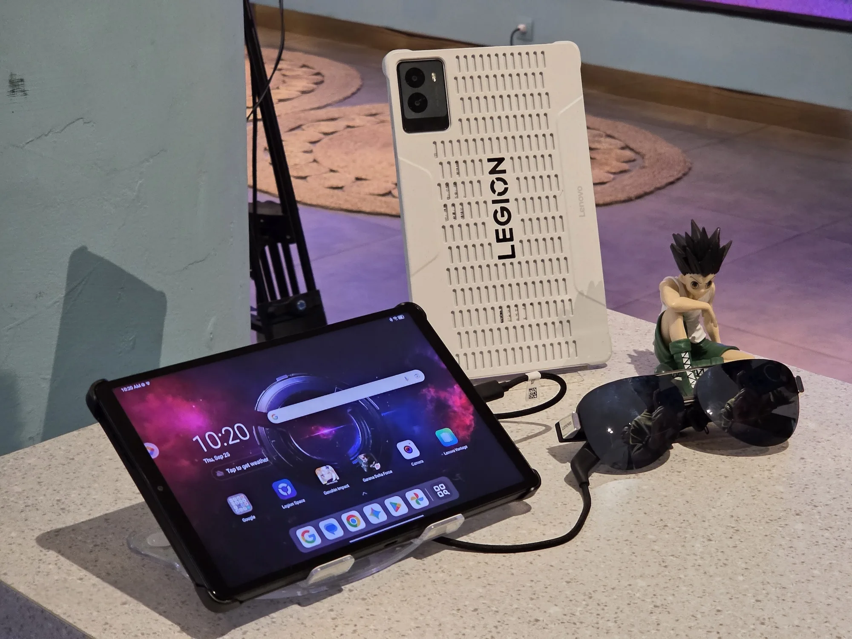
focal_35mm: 69
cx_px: 426
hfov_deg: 28.2
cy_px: 320
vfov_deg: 21.3
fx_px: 1698
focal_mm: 7
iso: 320
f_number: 2.4
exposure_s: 1/33.4
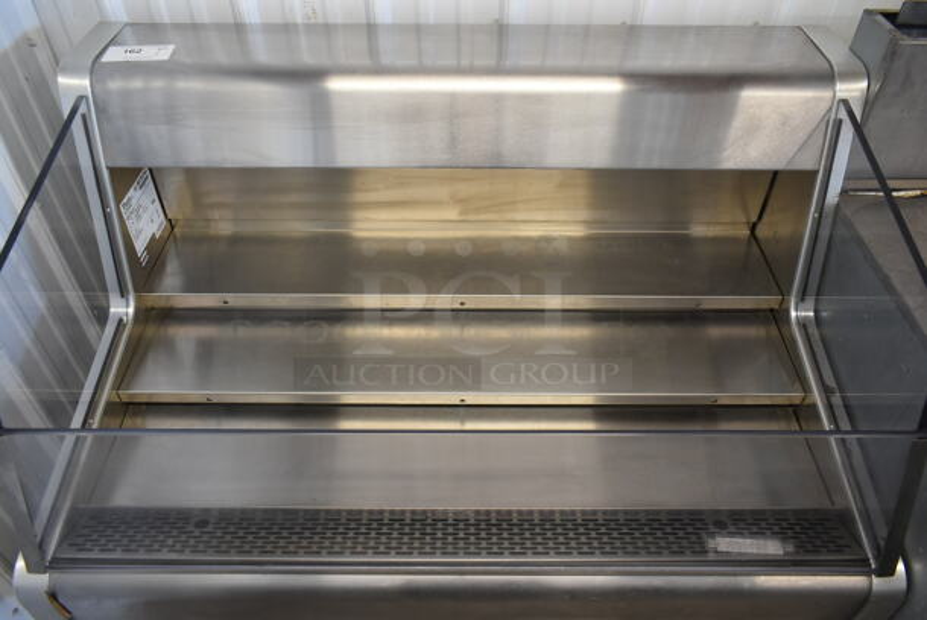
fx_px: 696
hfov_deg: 67.3
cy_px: 310
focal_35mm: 27
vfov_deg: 48.0
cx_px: 464
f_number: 5.6
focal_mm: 18
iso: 800
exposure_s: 1/60
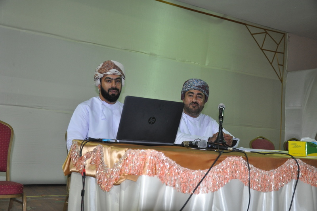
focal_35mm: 39
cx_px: 158
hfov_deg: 49.6
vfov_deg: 34.1
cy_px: 106
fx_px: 343
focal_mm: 26
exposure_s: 1/60
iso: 800
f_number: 4
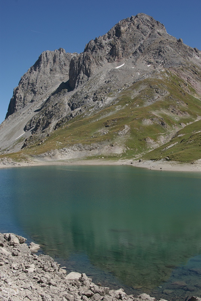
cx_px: 100
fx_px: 351
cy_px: 150
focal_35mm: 42
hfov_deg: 32.0
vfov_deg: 46.3
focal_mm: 28
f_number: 14
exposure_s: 1/80
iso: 100
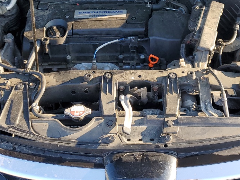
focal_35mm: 60
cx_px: 136
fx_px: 416
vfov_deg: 23.5
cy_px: 4
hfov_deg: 32.1
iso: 50
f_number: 1.5
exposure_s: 1/278
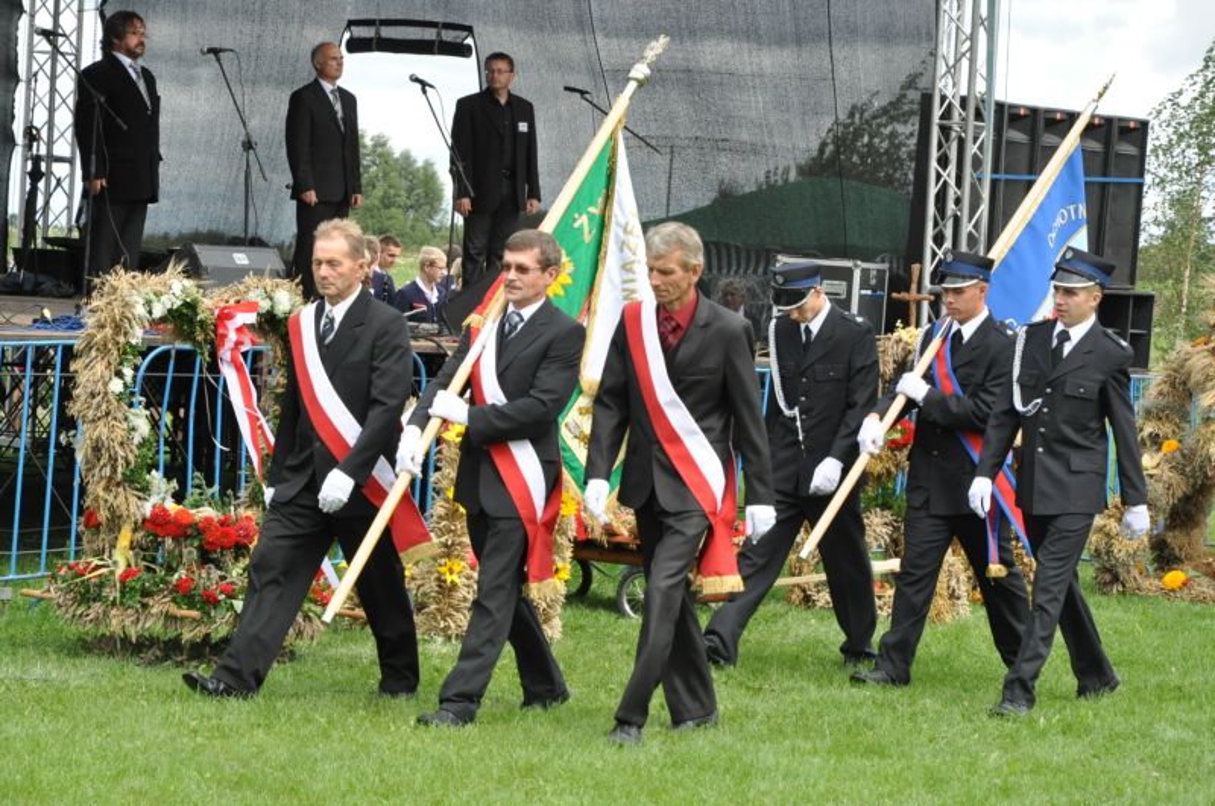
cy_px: 403
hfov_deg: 19.0
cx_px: 608
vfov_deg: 12.6
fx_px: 3640
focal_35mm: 108
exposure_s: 1/640
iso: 1000
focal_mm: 72
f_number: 9
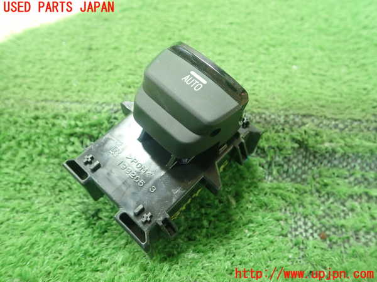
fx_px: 327
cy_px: 141
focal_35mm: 30
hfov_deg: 60.0
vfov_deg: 46.8
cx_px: 188
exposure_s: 1/125
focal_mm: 5.5
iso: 640
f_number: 2.3
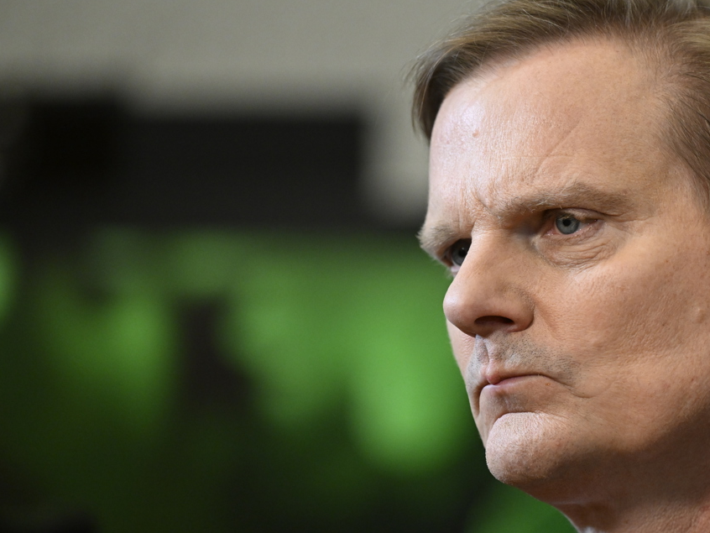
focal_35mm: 309
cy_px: 316
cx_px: 534
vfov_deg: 4.8
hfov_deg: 6.4
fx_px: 6340
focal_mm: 200
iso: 3200
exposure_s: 1/400
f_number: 3.2
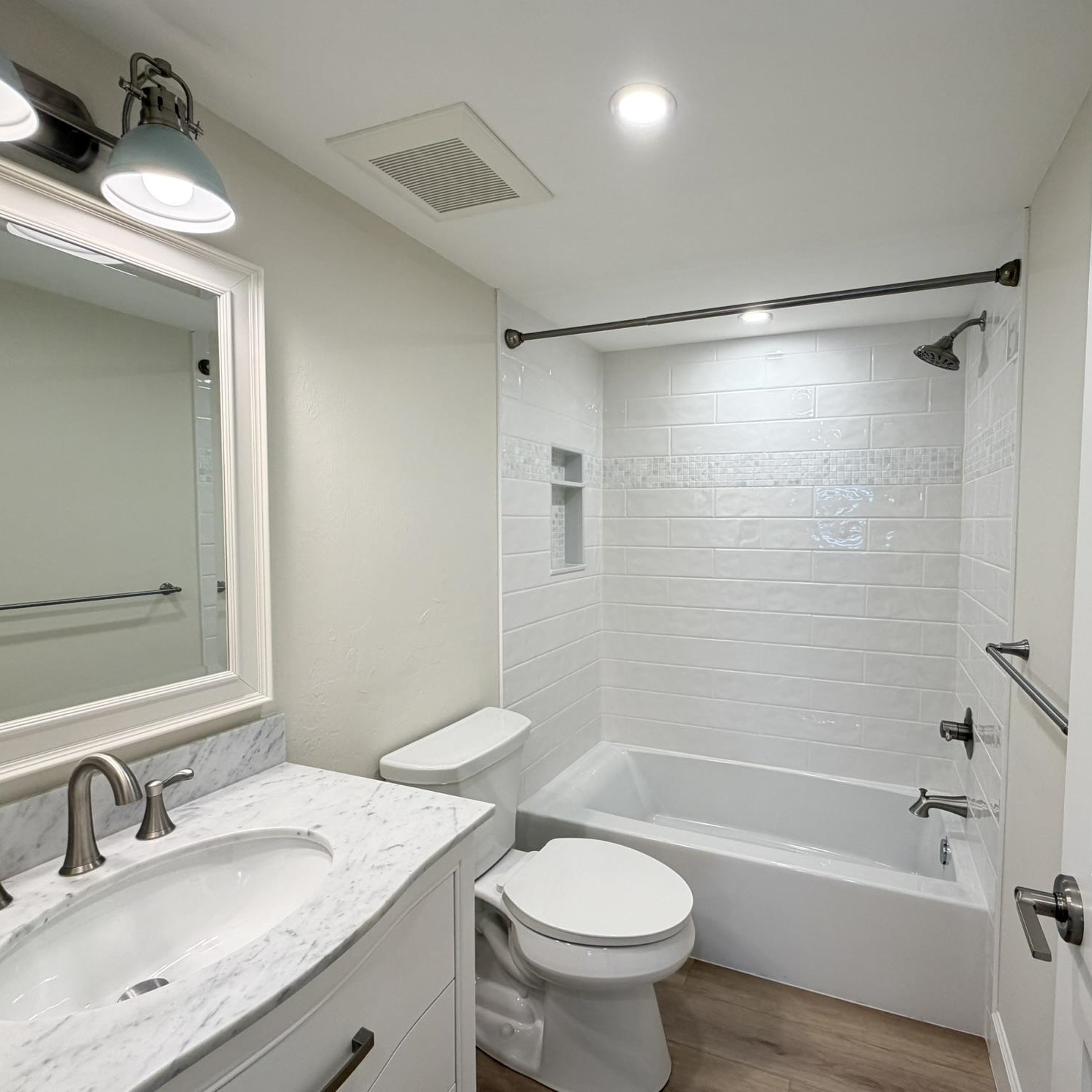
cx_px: 642
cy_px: 553
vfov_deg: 84.0
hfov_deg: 83.2
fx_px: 607
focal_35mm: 17
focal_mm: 2.22
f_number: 2.2
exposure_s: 1/120
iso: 200
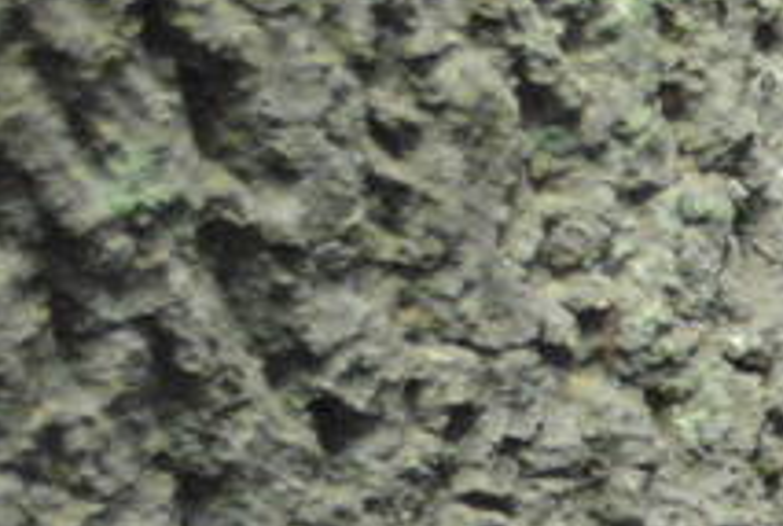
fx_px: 8348
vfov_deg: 3.5
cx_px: 2698
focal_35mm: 383
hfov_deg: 5.0
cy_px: 1591
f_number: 5
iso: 1600
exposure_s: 1/30
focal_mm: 34
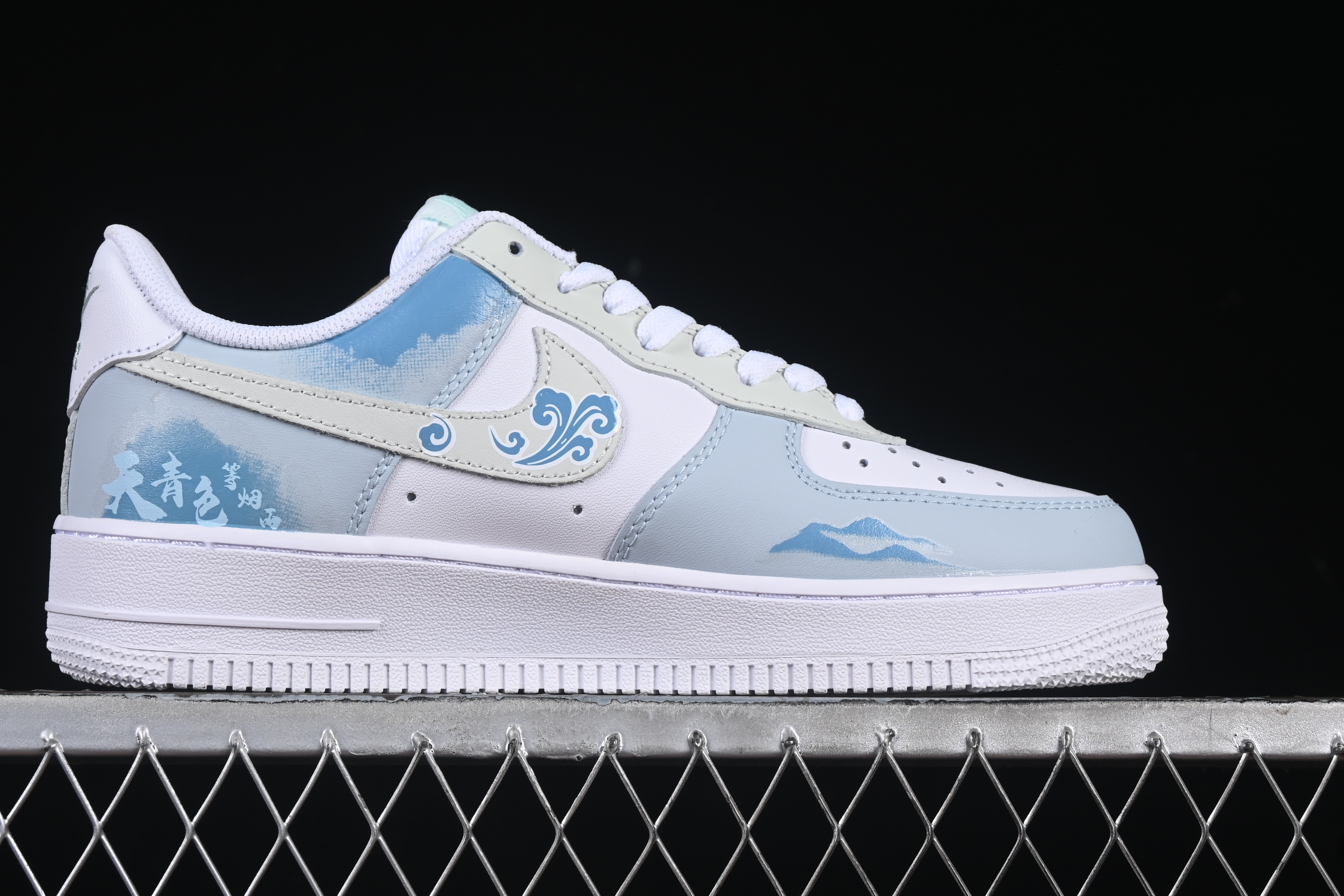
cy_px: 350
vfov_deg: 14.7
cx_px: 626
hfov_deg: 21.9
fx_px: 3472
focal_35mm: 93
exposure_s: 1/80
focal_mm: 50
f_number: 8
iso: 160
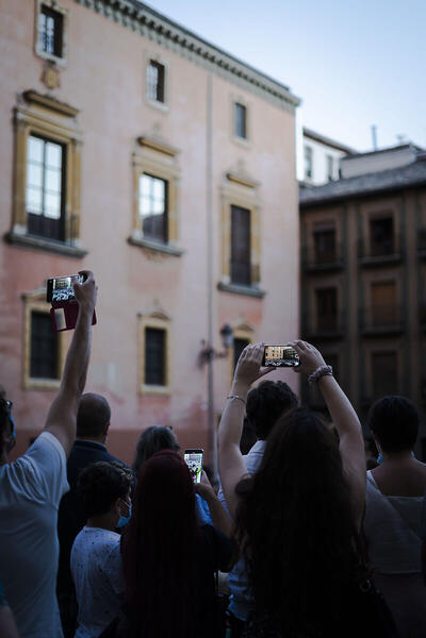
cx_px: 213
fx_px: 887
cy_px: 319
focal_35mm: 50
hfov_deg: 27.0
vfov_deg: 39.6
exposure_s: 1/60
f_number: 1.8
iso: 320
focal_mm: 50
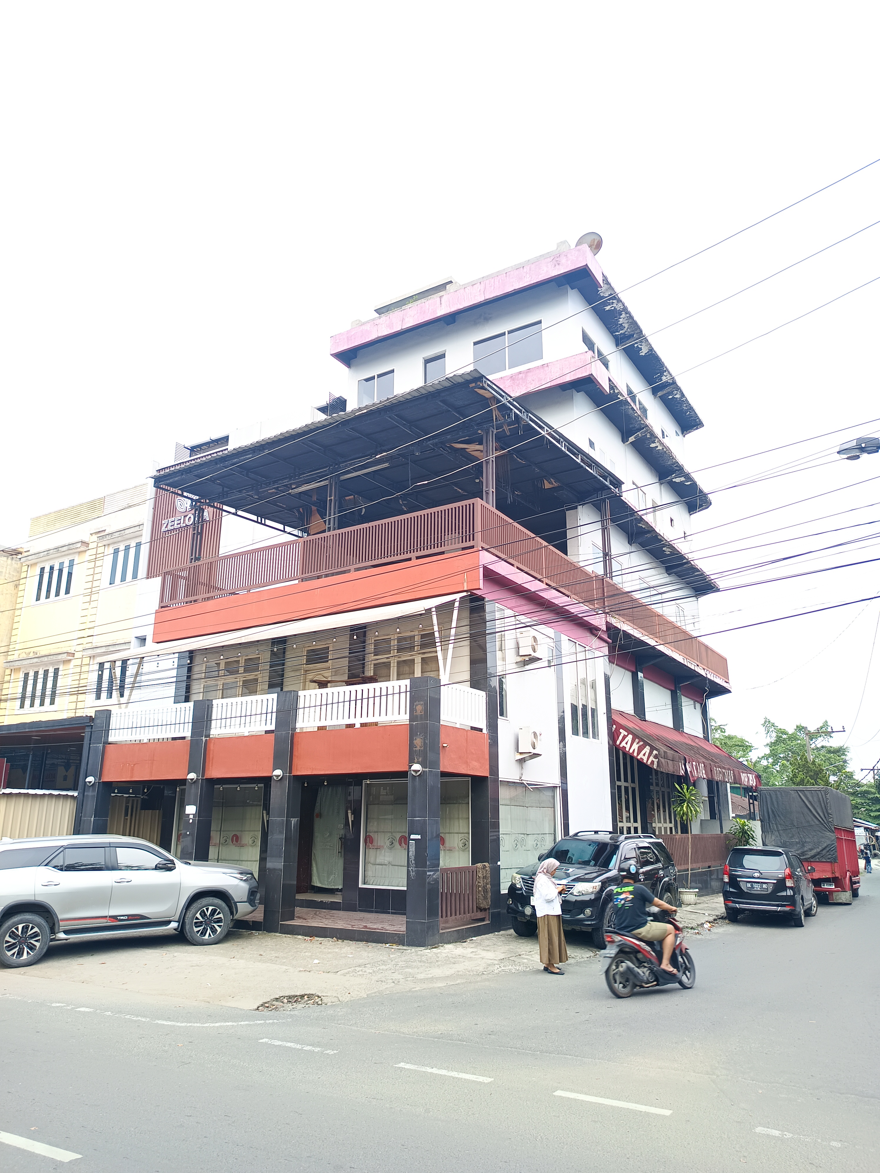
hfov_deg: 56.8
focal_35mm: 24
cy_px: 586
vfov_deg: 71.6
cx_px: 440
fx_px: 813
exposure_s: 1/100
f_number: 1.7
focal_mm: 5.31
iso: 114
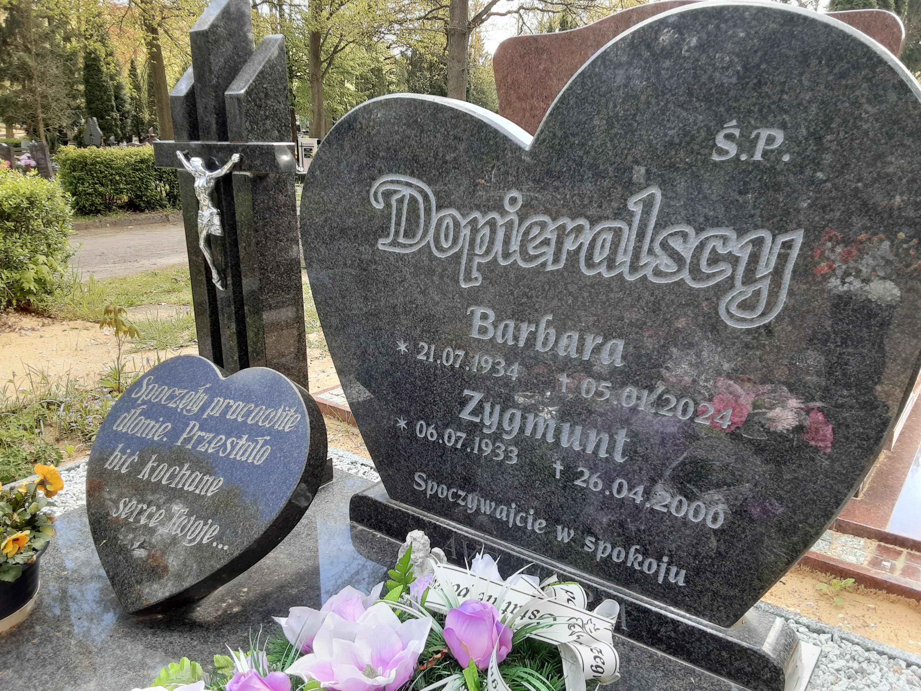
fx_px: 745
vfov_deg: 49.7
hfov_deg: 63.4
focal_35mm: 28
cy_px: 346
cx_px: 460
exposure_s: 1/140
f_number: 1.9
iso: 40
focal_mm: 2.9
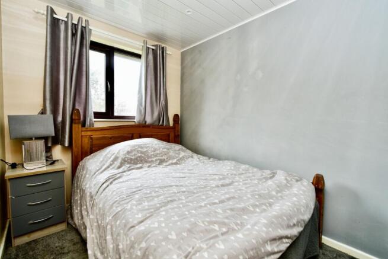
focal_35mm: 16
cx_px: 194
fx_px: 172
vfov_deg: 73.8
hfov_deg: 96.7
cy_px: 130
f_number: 4
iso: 400
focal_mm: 16
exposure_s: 1/10
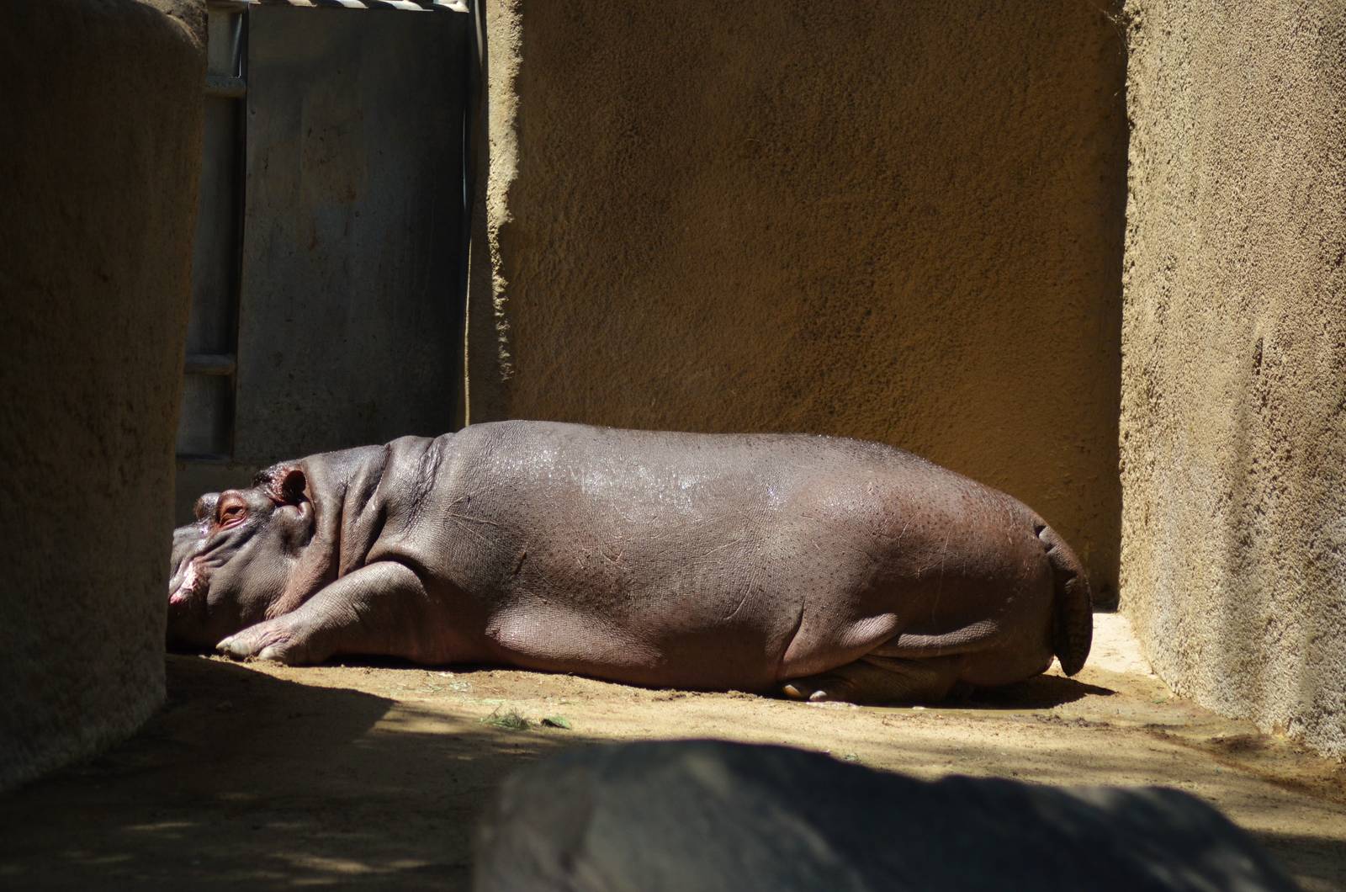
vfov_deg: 5.9
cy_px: 446
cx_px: 673
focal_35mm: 232
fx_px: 8676
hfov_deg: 8.9
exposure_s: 1/1600
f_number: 5
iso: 400
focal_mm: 155
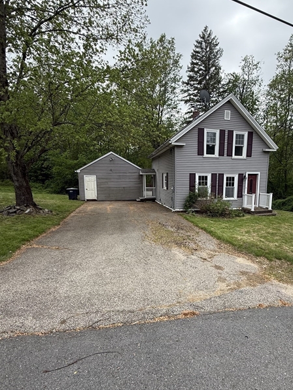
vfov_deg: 87.5
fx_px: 203
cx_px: 172
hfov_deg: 71.1
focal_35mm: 18
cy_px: 212
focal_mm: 2.22
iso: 50
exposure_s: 1/579
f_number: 2.2
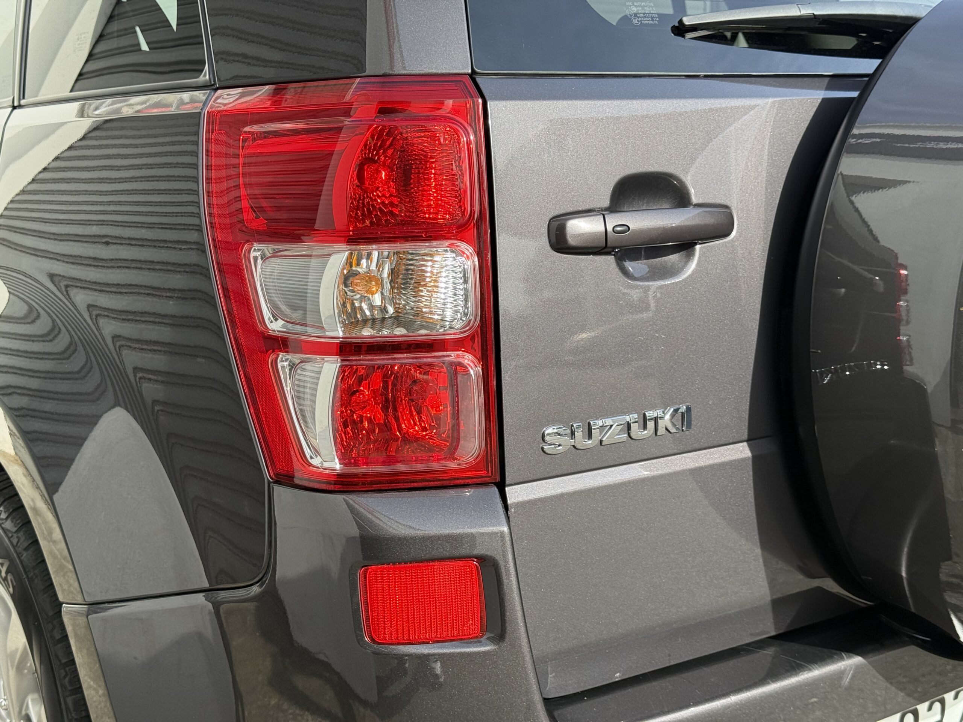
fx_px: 1335
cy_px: 361
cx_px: 482
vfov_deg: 30.3
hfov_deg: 39.7
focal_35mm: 48
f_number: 1.78
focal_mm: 6.76
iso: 80
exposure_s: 1/1116
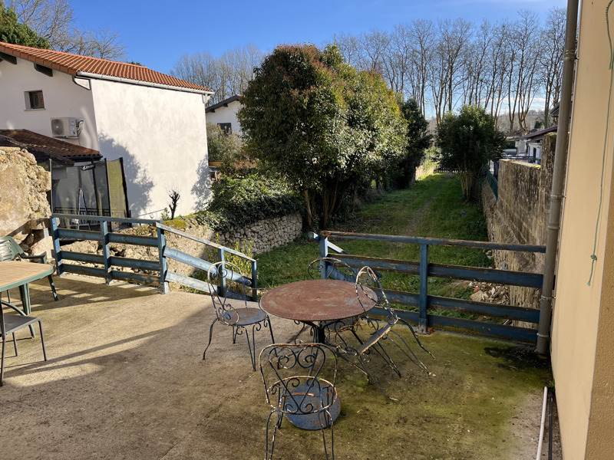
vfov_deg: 53.1
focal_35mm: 26
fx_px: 461
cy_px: 230
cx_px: 307
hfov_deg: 67.3
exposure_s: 1/1106
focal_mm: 5.1
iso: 50
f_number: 1.6
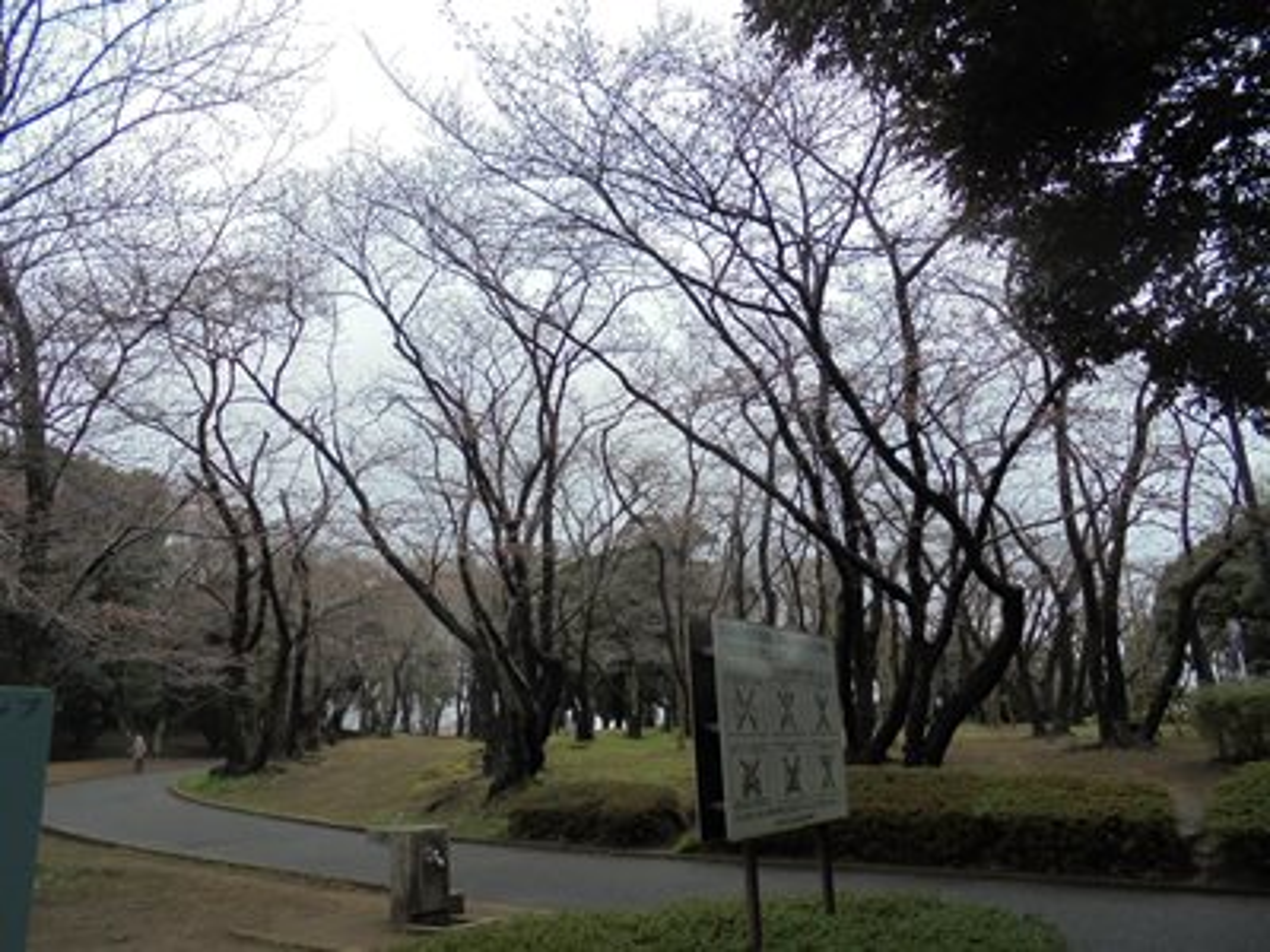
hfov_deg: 67.3
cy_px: 476
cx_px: 635
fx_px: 954
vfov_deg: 53.1
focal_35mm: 26
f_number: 3.5
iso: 100
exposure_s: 1/500
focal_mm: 4.6
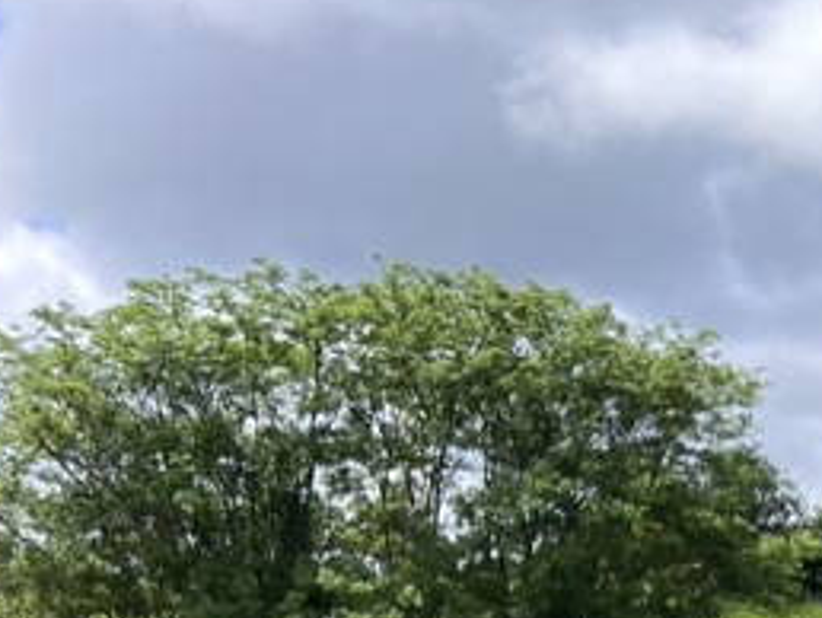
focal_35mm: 103
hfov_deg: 16.1
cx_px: 1482
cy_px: 1152
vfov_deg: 12.9
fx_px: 2448
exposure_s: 1/3257
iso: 50
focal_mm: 5.7
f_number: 1.5
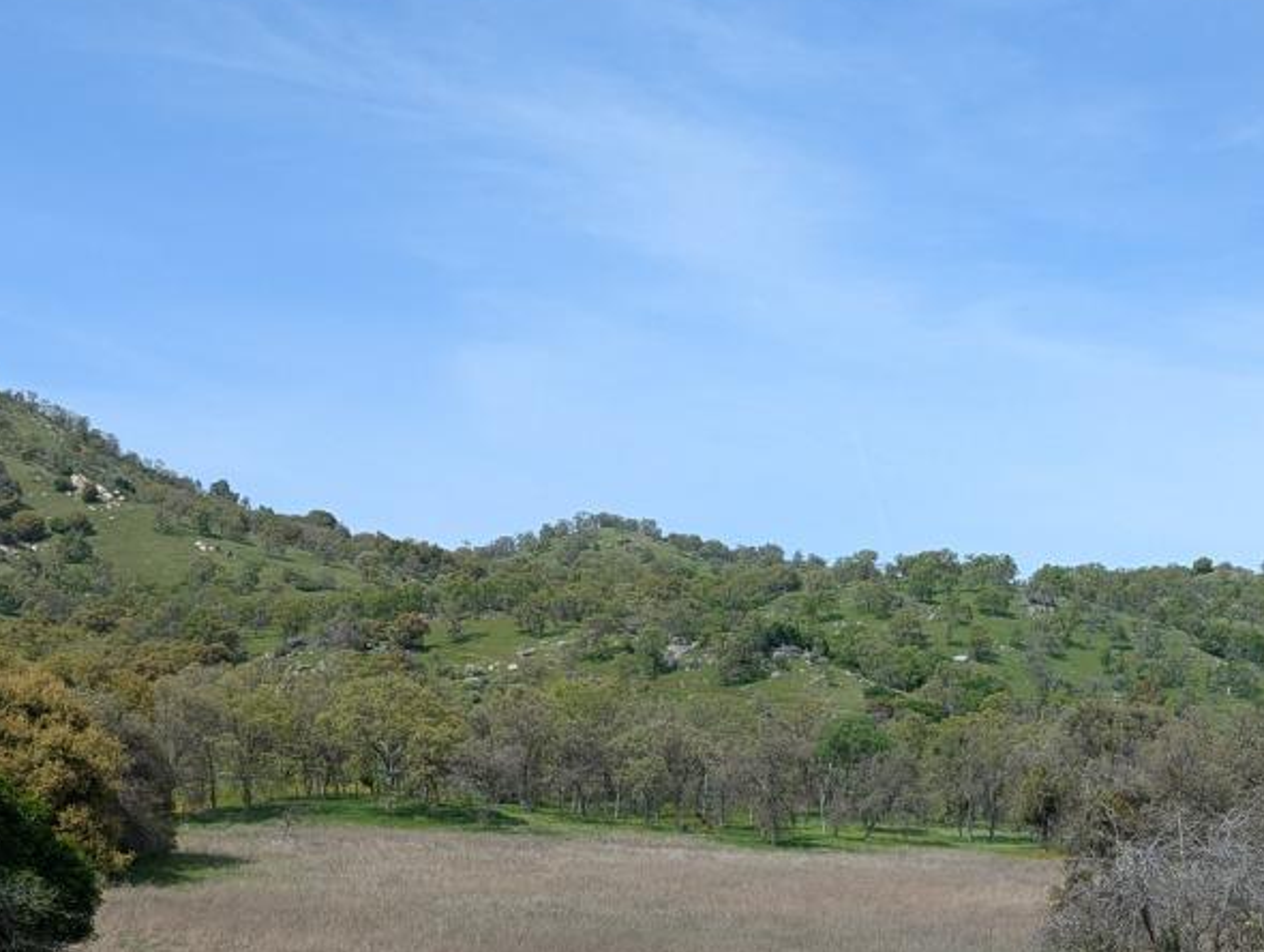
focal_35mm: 61
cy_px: 801
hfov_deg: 31.0
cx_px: 973
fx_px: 2230
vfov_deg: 23.6
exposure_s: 1/2309
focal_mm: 6.81
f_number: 1.85
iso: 48
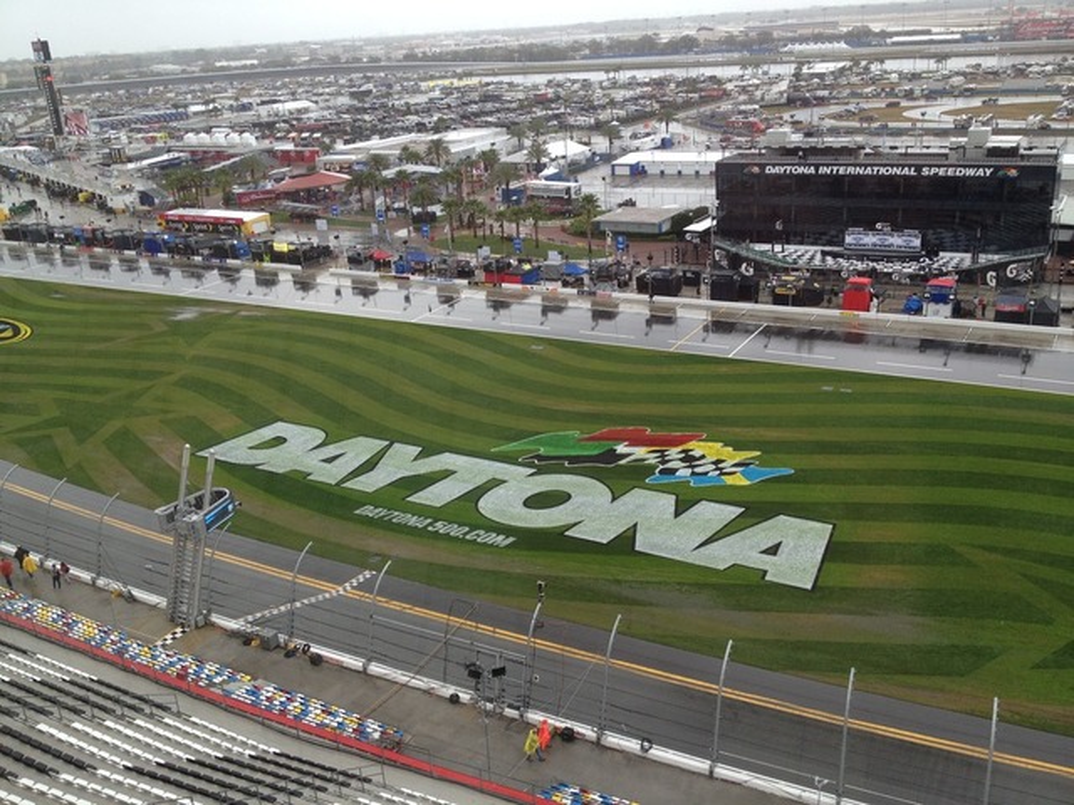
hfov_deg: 52.6
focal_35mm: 35
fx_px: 1086
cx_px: 537
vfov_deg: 40.7
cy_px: 402
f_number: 2.4
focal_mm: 4.28
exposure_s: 1/204
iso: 64
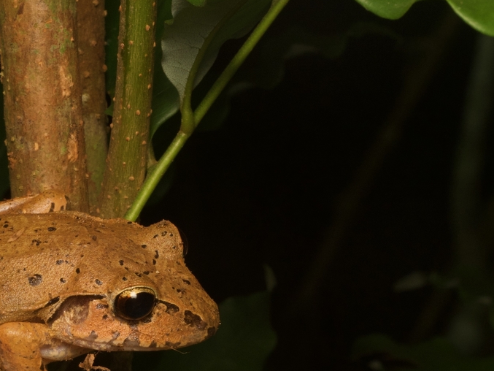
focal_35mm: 202
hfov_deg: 9.8
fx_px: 2883
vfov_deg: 7.3
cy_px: 292
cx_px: 131
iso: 800
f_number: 16
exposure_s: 1/60
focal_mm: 60
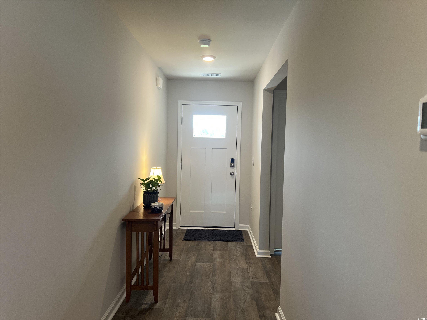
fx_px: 321
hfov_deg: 67.3
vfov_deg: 53.1
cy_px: 160
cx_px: 214
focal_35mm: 26
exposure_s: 1/120
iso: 125
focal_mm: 5.7
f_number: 1.5
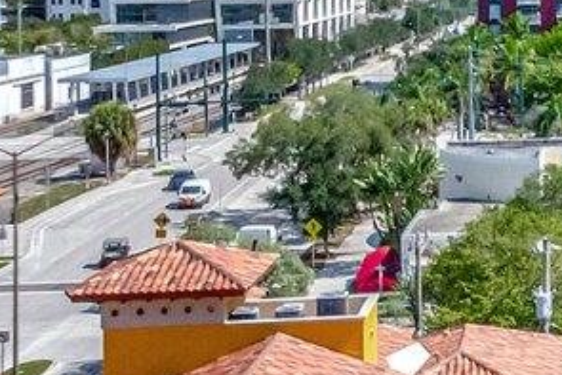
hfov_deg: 17.1
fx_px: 1624
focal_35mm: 104
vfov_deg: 12.9
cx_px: 926
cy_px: -69
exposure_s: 1/8000
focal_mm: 10
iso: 640
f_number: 8
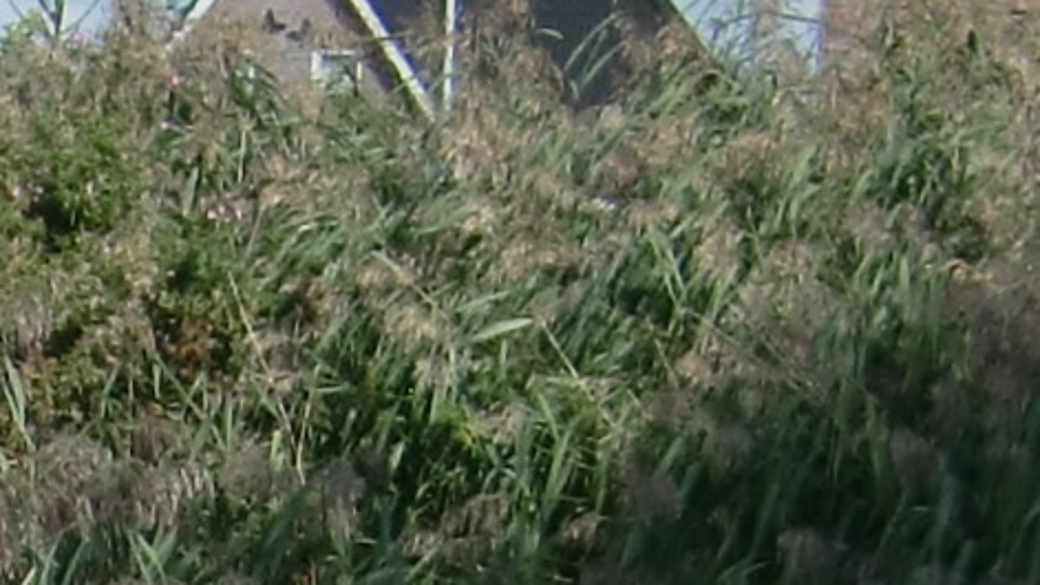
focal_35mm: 199
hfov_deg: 10.5
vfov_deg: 5.8
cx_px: -514
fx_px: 5488
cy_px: 1585
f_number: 7
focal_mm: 4.9
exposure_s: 1/250
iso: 64
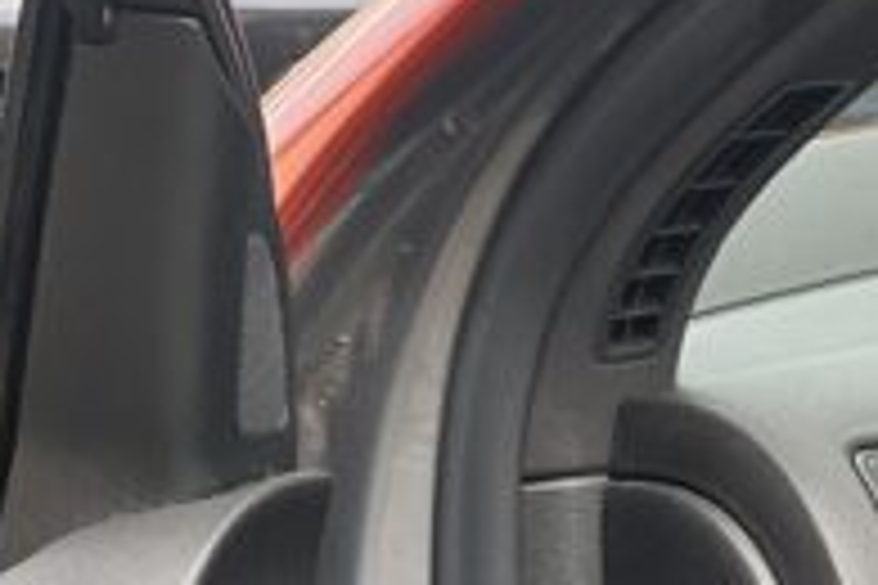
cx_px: 1112
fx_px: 8023
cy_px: 1071
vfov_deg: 4.1
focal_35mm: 329
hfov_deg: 6.2
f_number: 2.8
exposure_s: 1/121
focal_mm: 9
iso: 64
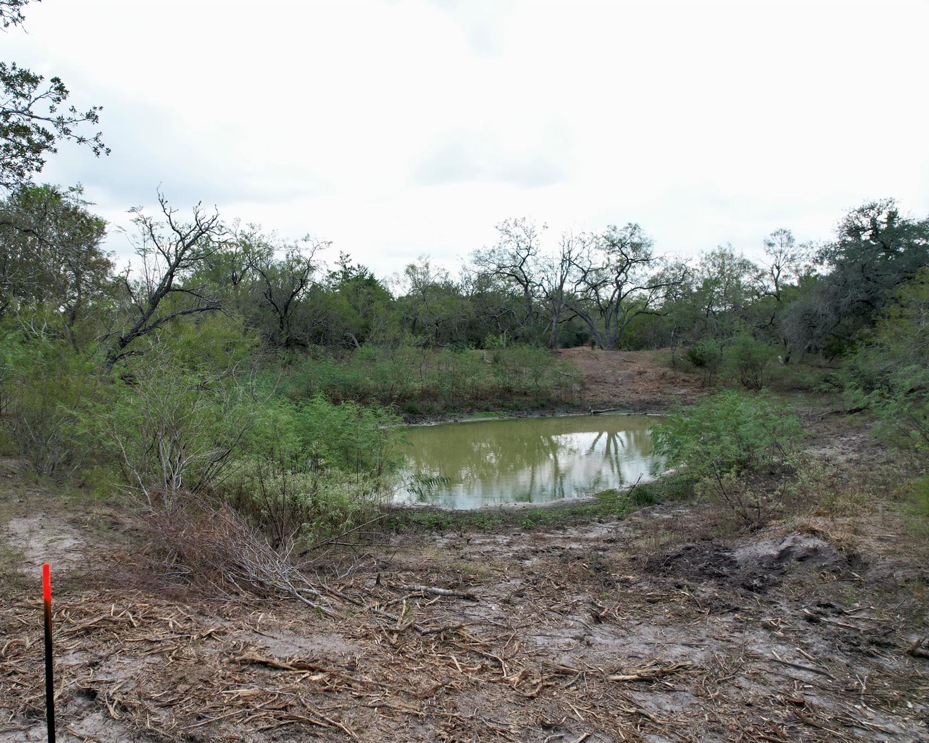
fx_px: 687
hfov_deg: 67.4
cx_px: 368
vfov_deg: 56.8
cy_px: 373
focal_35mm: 25
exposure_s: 1/1250
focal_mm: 8.38
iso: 200
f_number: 2.8
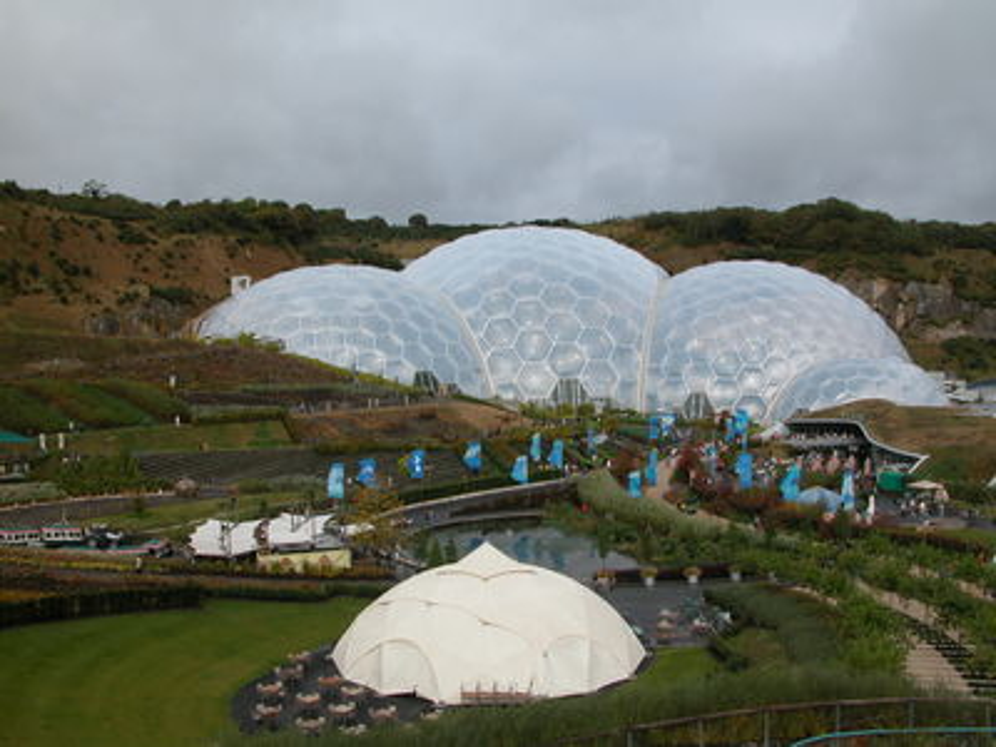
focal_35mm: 35
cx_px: 498
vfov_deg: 40.7
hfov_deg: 52.6
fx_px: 1007
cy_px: 374
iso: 100
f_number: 6.3
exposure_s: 1/376
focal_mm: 8.9
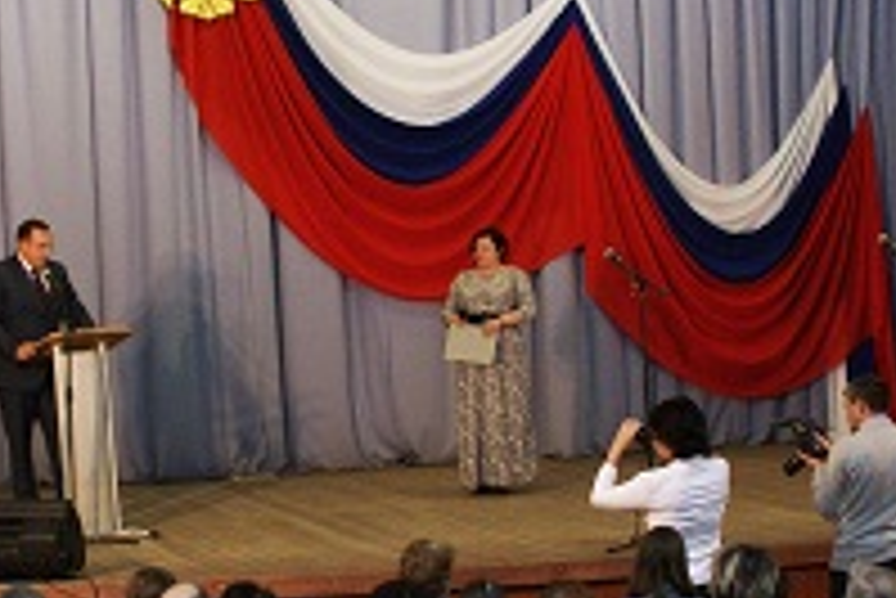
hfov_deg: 23.3
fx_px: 2167
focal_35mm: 87
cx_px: 522
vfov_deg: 15.7
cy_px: 380
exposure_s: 1/60
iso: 400
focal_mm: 24
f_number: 5.6
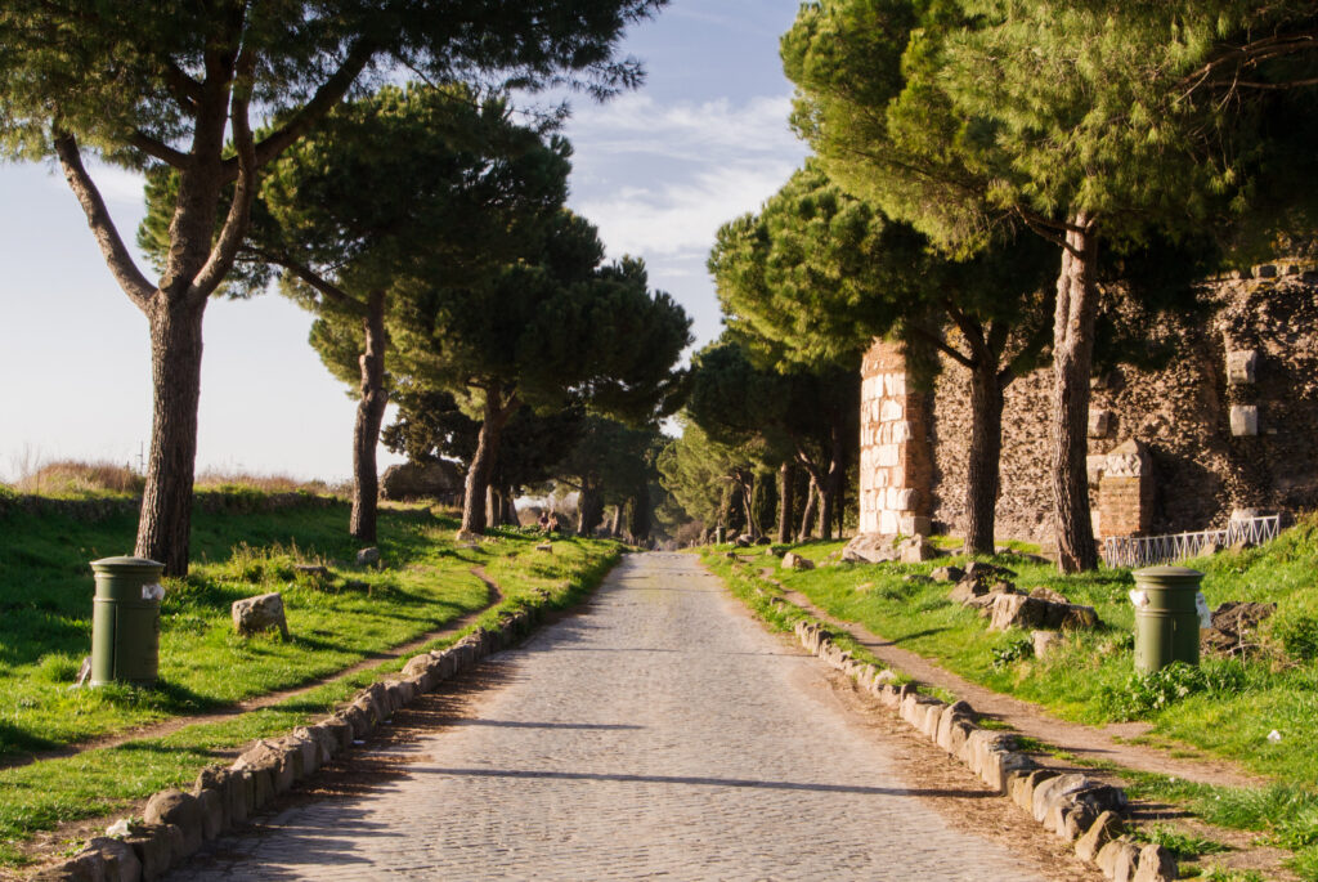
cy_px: 441
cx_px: 659
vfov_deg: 19.8
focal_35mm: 69
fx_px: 2529
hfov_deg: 29.2
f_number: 10
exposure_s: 1/80
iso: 110
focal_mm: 25.9
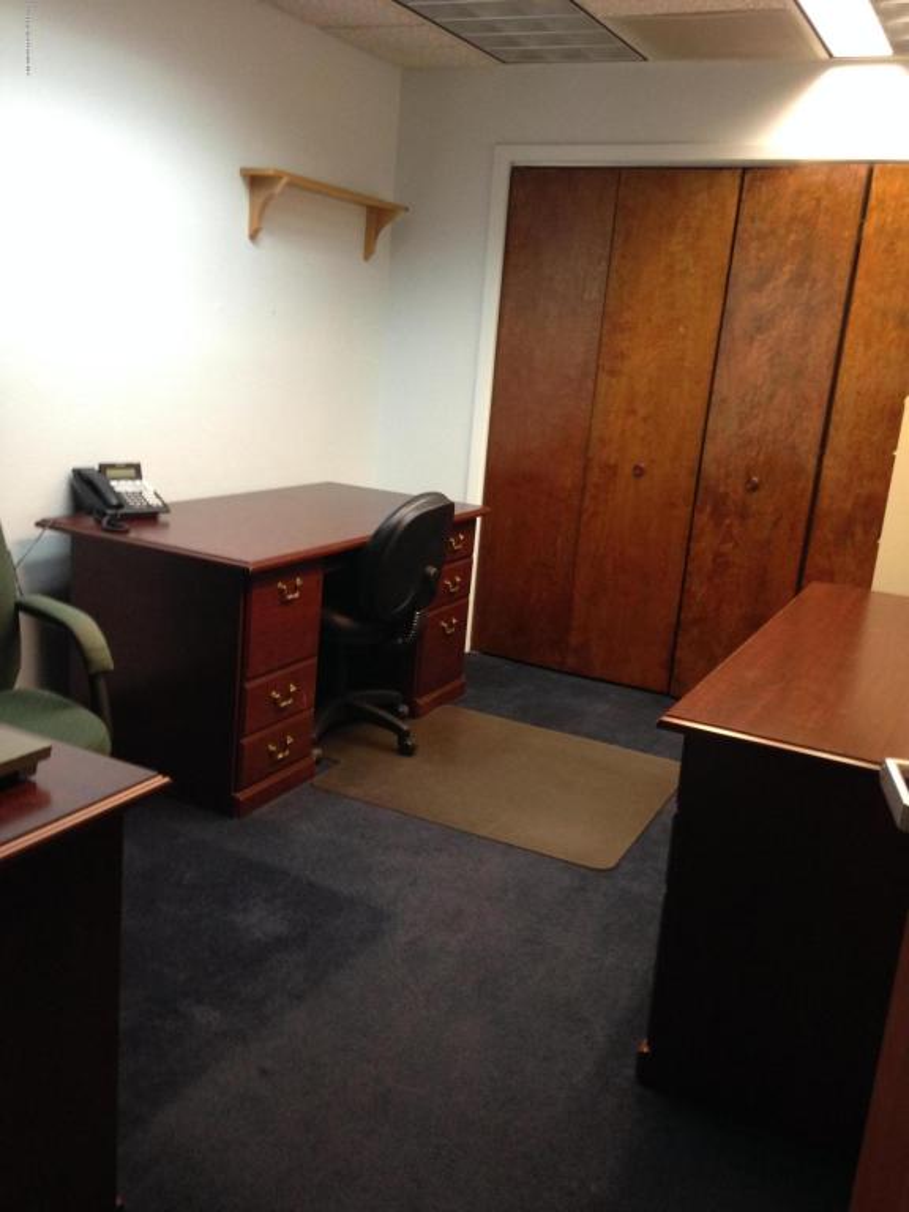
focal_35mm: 33
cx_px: 454
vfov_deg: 55.4
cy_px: 606
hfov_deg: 42.9
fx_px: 1155
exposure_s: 1/20
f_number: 2.4
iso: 160
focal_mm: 4.12
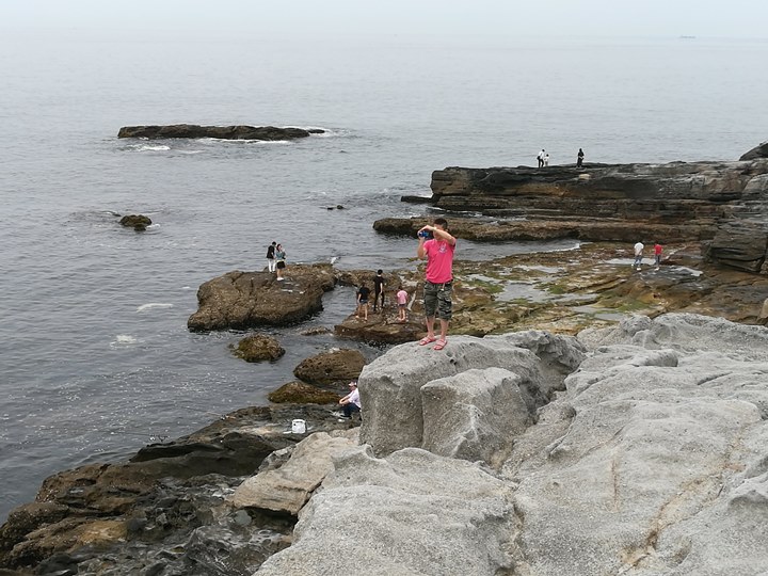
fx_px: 1198
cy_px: 288
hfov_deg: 35.5
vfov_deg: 27.0
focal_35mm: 54
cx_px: 384
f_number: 2.2
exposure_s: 1/669
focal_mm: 4.5
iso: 50
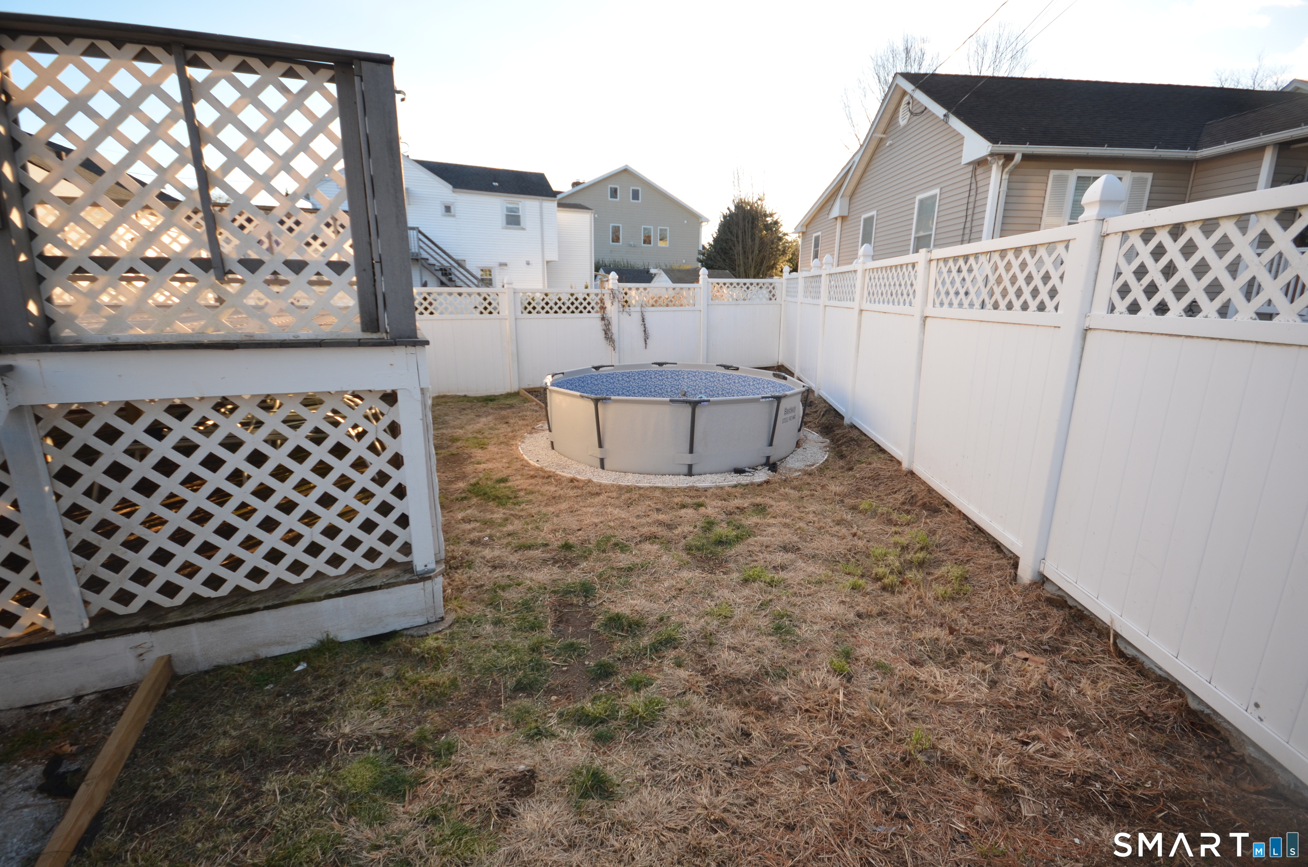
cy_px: 434
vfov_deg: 77.1
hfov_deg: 100.5
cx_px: 654
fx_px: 544
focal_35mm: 15
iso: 200
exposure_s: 1/160
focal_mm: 10
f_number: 6.3
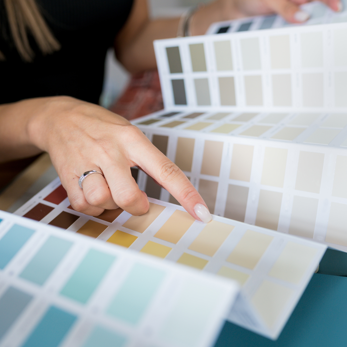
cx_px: 134
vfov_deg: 37.6
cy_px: 174
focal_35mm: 45
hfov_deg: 37.4
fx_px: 510
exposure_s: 1/125
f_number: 2.8
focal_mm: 35
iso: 200
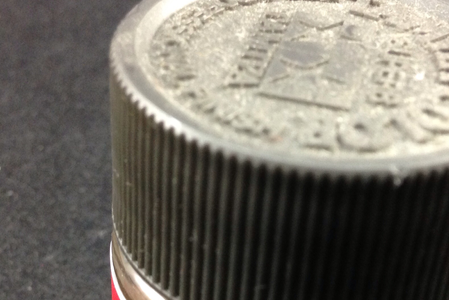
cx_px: 268
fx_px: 885
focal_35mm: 71
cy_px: 277
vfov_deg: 18.8
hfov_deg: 28.4
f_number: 2.4
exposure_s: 1/20
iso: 160
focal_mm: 4.13
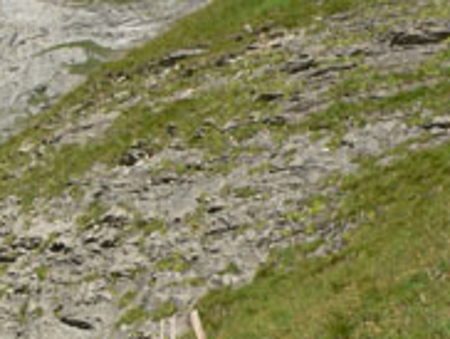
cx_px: -84
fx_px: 1159
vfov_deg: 16.6
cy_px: 181
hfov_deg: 20.6
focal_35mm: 89
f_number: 8
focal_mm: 6
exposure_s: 1/200
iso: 100
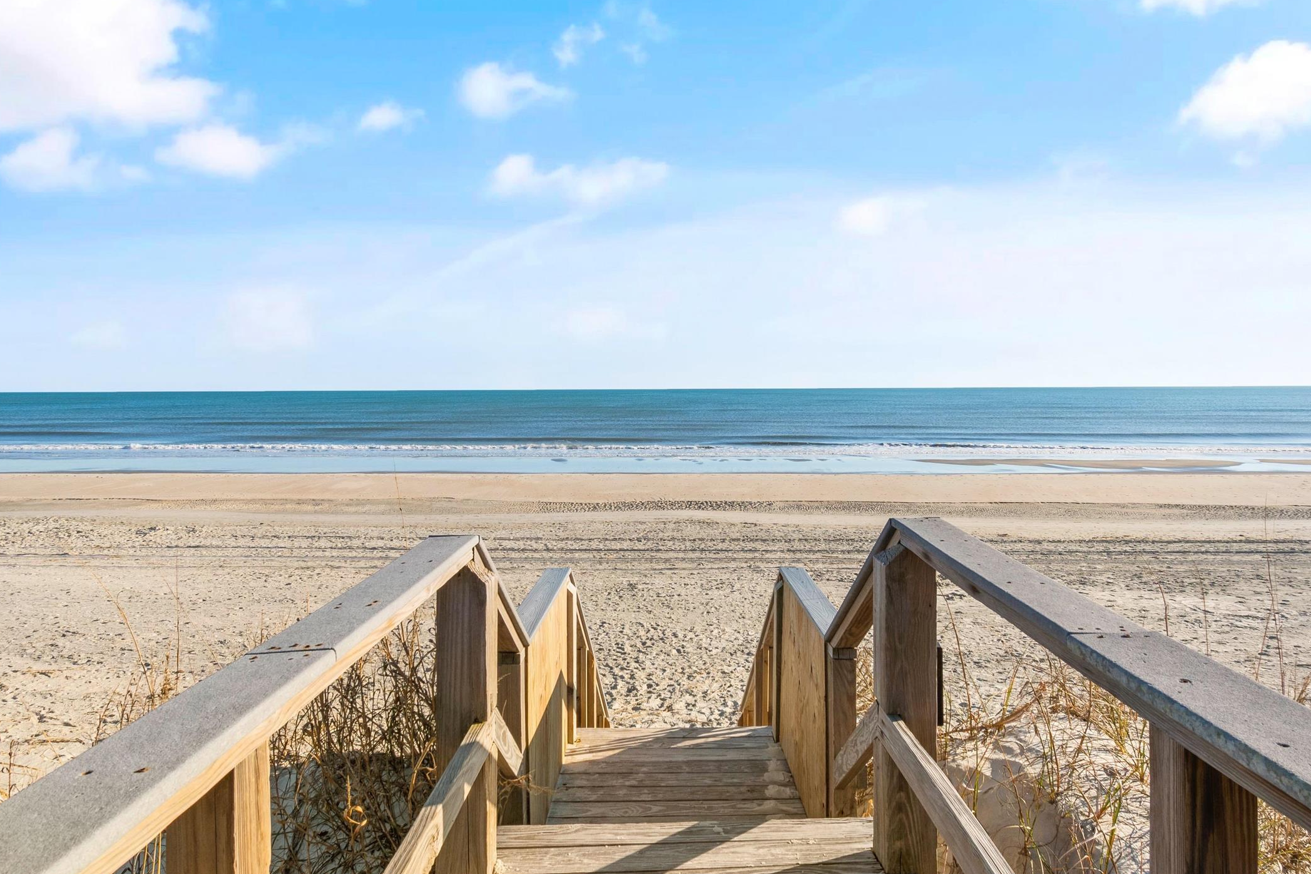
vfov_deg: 57.1
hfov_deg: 78.6
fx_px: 801
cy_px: 392
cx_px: 672
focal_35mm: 22
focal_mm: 10
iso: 100
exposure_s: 1/160
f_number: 6.3
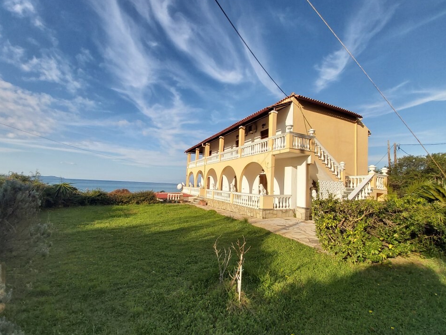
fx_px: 168
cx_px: 225
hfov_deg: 106.2
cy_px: 174
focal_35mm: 13
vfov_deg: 89.9
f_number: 2.2
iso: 40
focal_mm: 1.42
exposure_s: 1/1195
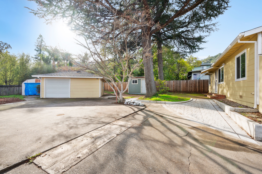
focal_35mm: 14
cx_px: 131
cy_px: 87
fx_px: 102
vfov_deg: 81.1
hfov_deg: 104.3
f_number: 9
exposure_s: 1/50
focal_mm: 14
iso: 100
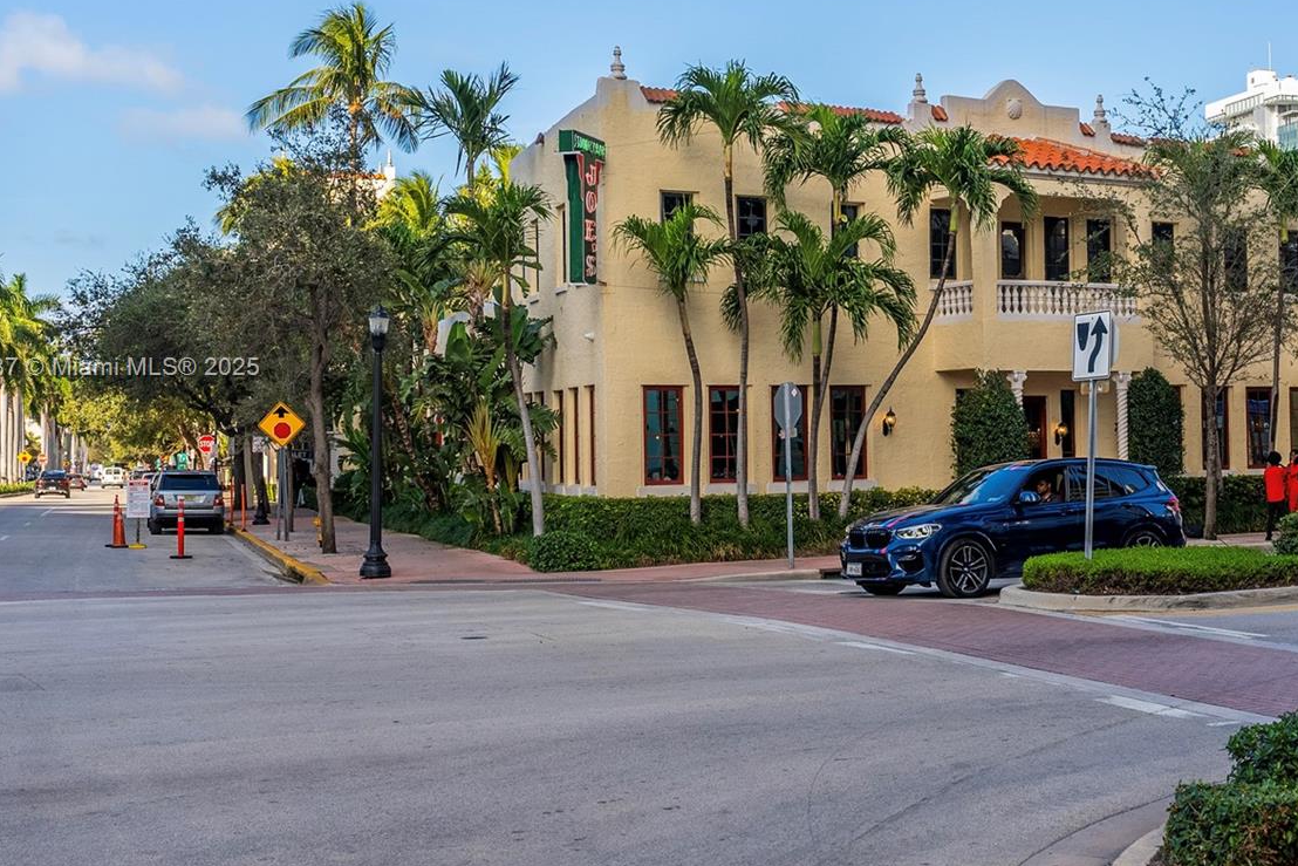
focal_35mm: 52
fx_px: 1875
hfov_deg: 37.9
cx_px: 822
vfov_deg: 26.0
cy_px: 369
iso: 250
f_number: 5.6
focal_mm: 36
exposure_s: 1/800
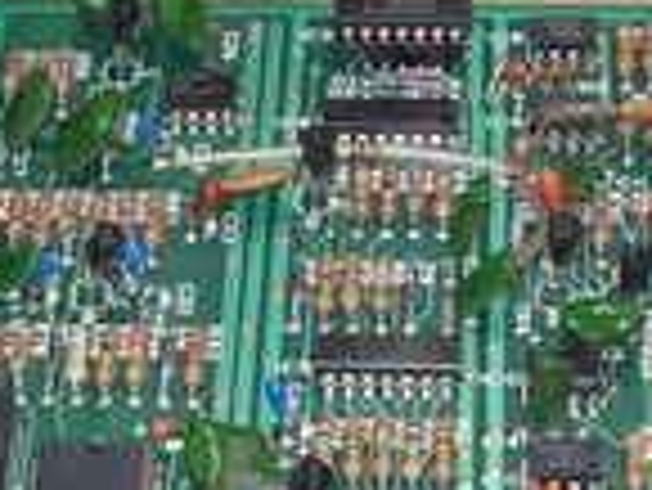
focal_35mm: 154
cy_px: 423
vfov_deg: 9.6
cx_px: 184
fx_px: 2903
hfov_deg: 12.8
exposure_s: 1/60
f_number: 4
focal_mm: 8.9
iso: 200
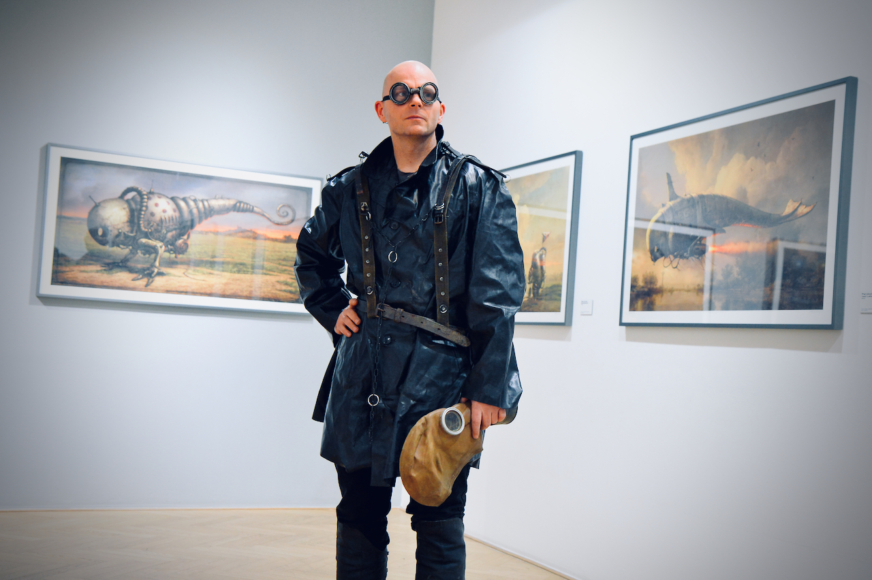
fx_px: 1162
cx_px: 436
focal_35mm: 48
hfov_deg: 41.1
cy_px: 290
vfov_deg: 28.0
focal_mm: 48
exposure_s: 1/60
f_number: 5
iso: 5000
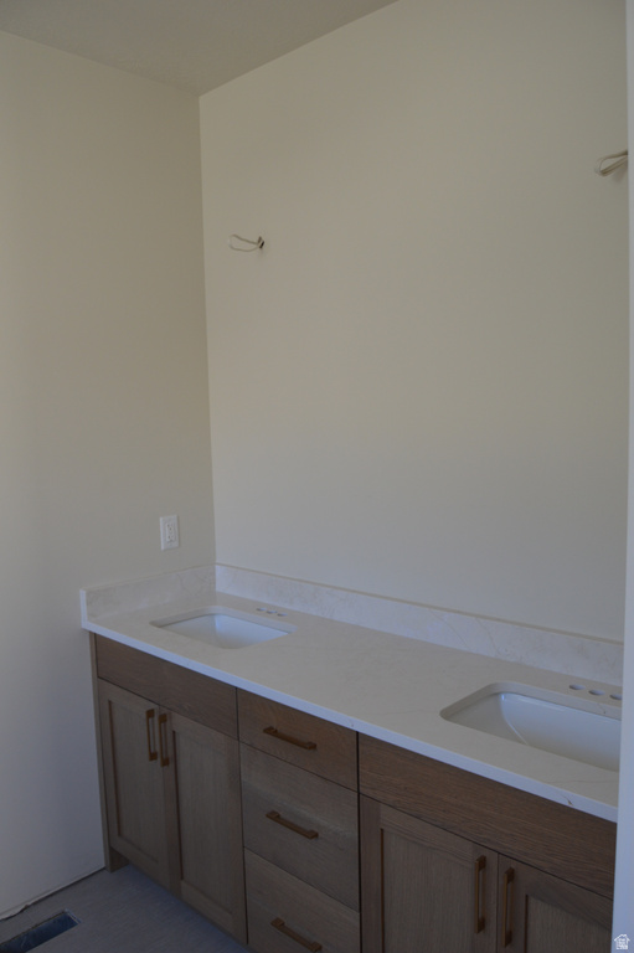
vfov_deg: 67.4
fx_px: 714
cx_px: 317
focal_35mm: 27
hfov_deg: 47.9
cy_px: 476
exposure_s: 1/100
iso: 400
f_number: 5
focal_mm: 18
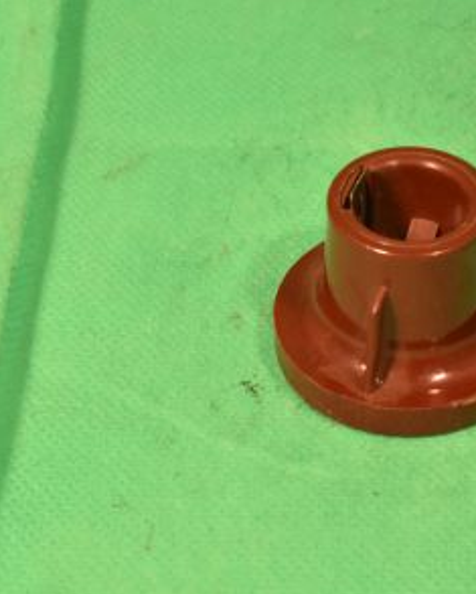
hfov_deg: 12.7
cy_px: 270
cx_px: 375
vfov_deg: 15.9
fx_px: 2127
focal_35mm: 121
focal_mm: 42
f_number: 16
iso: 1000
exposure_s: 1/60
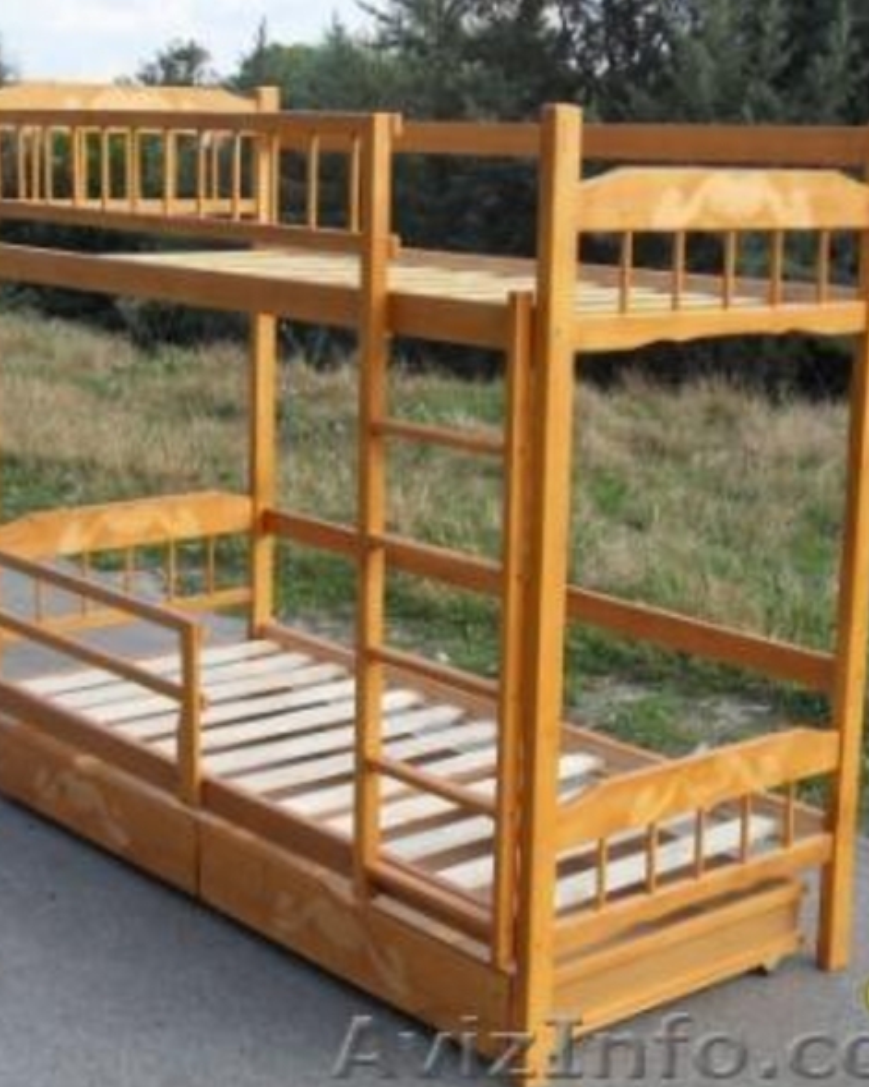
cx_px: 424
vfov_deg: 33.0
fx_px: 1833
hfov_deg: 26.7
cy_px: 548
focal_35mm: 57
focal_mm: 7.9
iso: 80
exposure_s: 1/250
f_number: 3.9
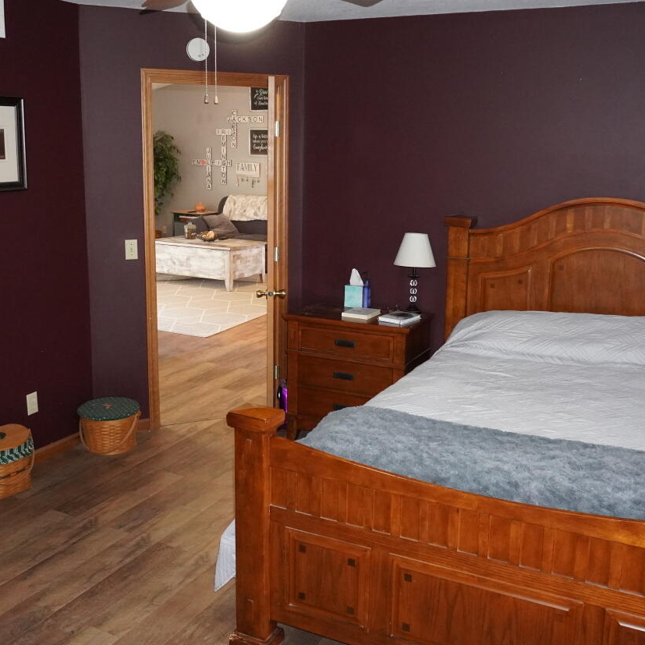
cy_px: 286
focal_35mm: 37
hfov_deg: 44.9
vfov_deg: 44.9
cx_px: 325
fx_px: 780
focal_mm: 16
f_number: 3.5
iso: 3200
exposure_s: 1/80
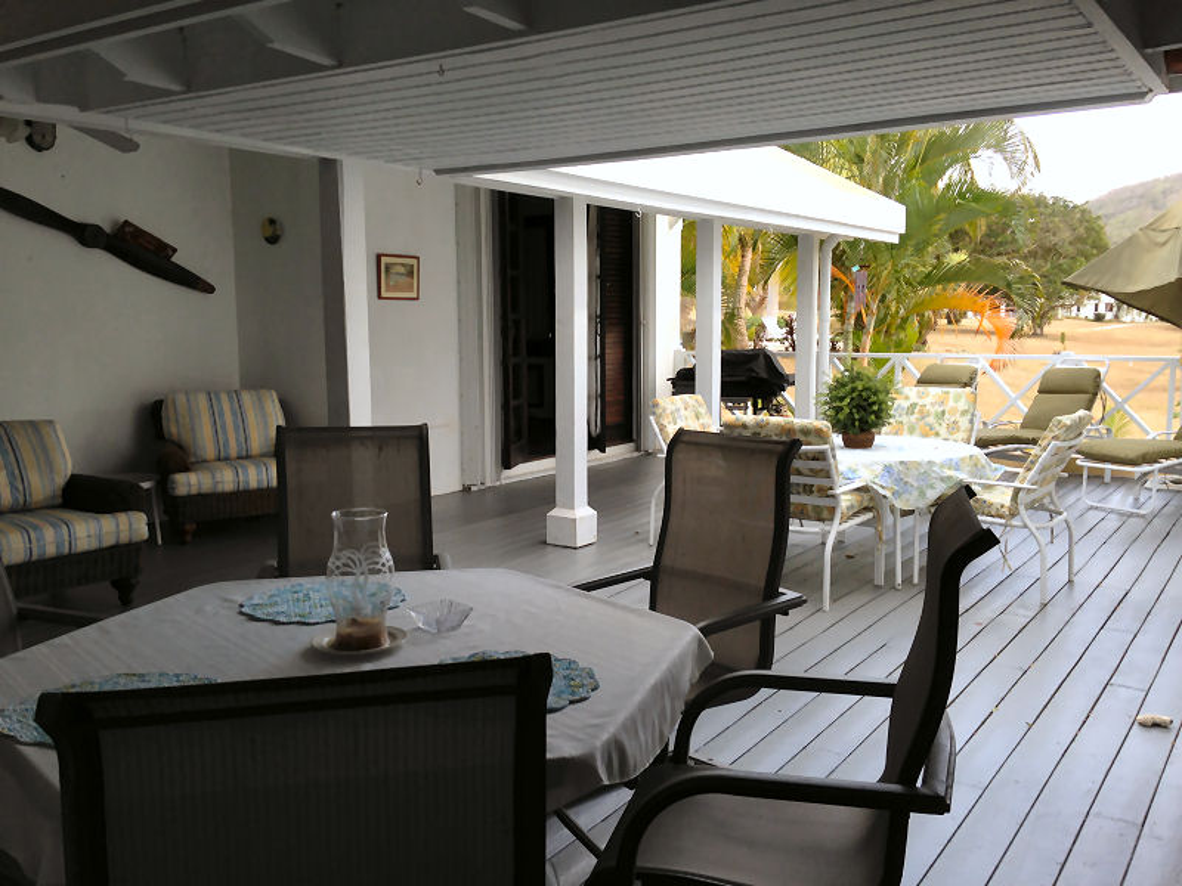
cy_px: 443
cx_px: 591
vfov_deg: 42.9
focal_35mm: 33
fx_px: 1127
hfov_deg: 55.4
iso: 50
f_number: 2.4
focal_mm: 4.12
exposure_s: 1/226
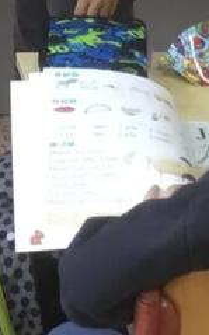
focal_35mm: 184
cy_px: -329
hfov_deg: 6.9
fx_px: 1680
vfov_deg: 10.5
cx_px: -209
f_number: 2.4
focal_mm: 3.3
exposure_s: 1/33
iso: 64
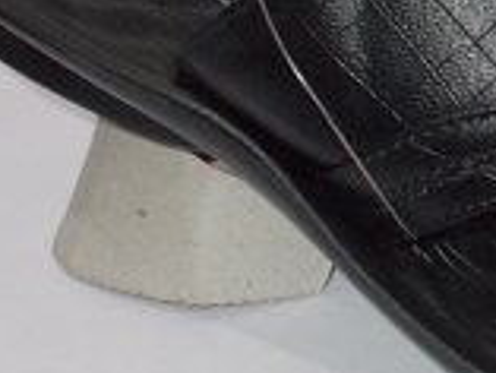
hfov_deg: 15.3
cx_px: 603
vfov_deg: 11.9
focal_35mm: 124
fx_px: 1778
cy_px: 77
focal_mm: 6.9
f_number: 3.9
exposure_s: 1/30
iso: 200
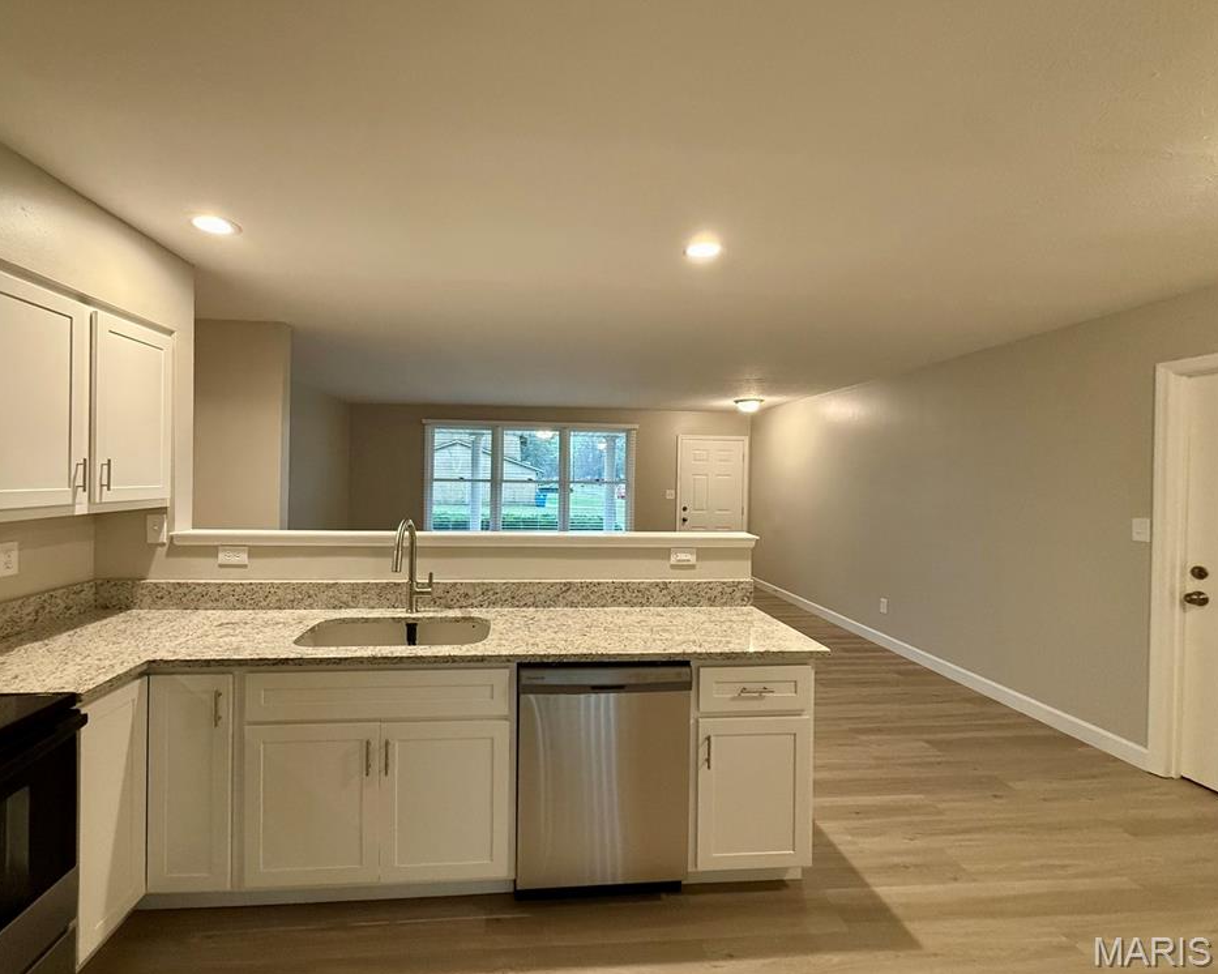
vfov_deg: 84.0
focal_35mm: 15
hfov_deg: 96.6
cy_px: 478
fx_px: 541
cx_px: 556
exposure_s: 1/120
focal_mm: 2.22
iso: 500
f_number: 2.2
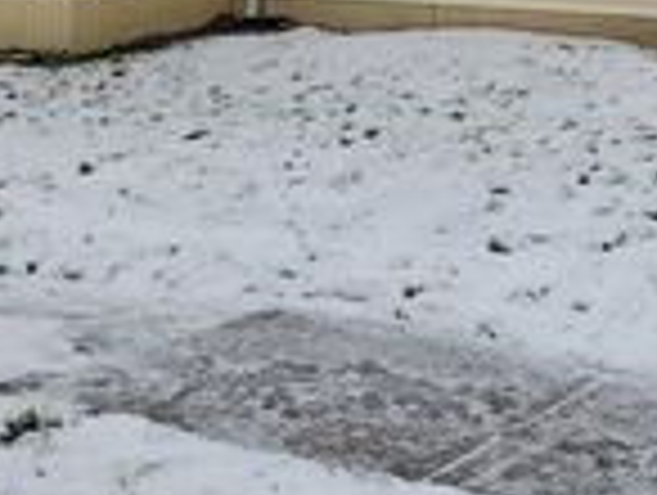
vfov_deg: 15.3
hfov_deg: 20.5
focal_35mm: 89
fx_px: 1692
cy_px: -263
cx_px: 792
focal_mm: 5.4
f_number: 1.8
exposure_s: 1/289
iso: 40
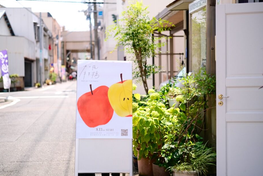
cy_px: 87
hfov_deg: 38.2
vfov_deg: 26.0
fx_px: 380
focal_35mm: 52
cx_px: 127
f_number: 1.4
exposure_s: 1/6400
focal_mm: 33
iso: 320
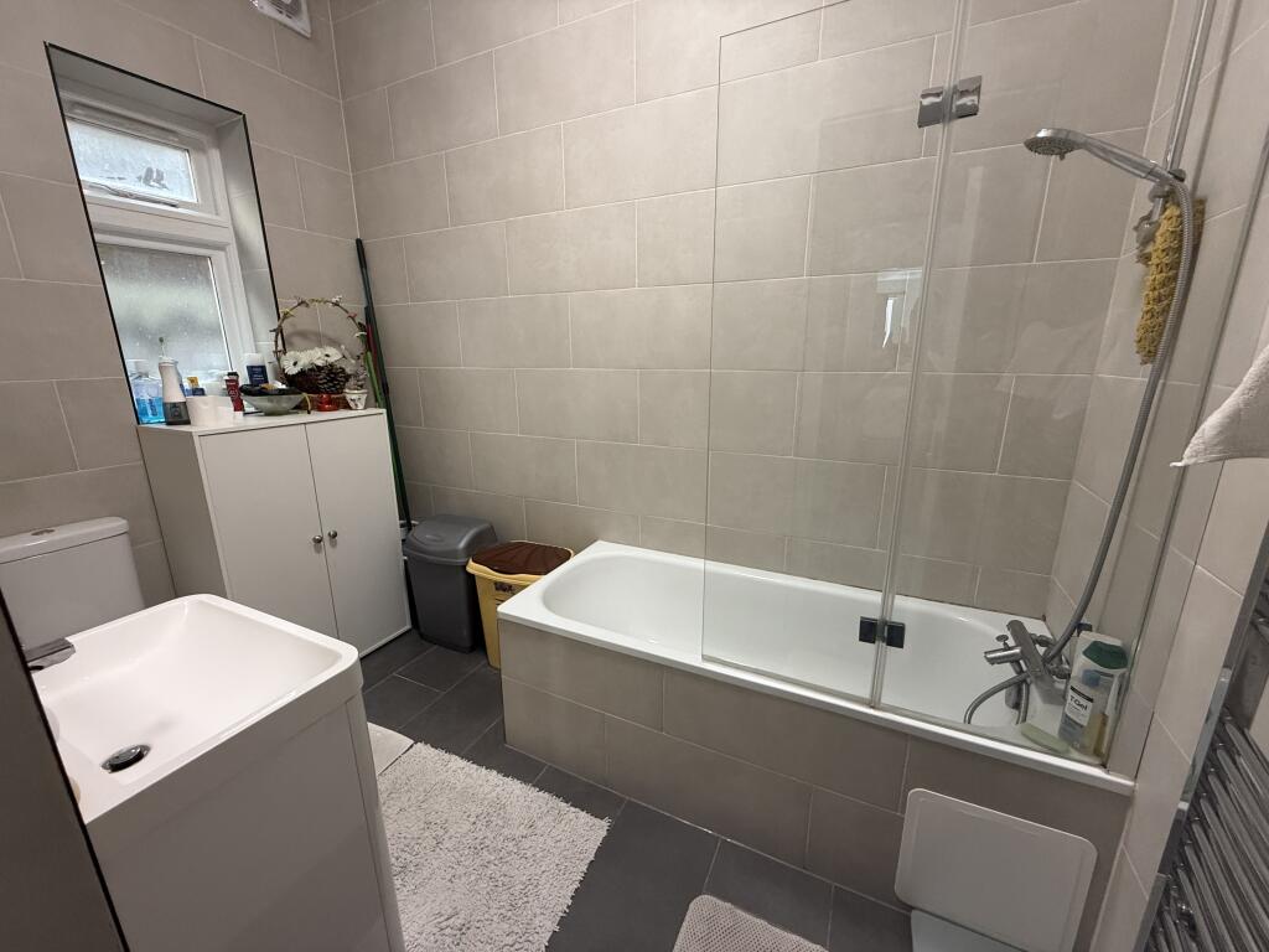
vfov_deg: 85.7
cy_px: 476
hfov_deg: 102.1
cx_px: 634
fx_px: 513
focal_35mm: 14
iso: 250
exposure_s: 1/50
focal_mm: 2.22
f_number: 2.2
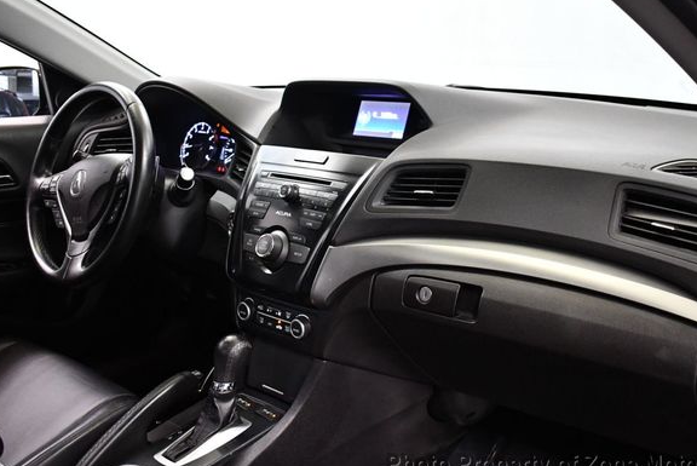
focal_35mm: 40
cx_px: 371
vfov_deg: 33.5
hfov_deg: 48.4
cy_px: 228
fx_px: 775
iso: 3200
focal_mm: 18
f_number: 3.5
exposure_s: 1/100
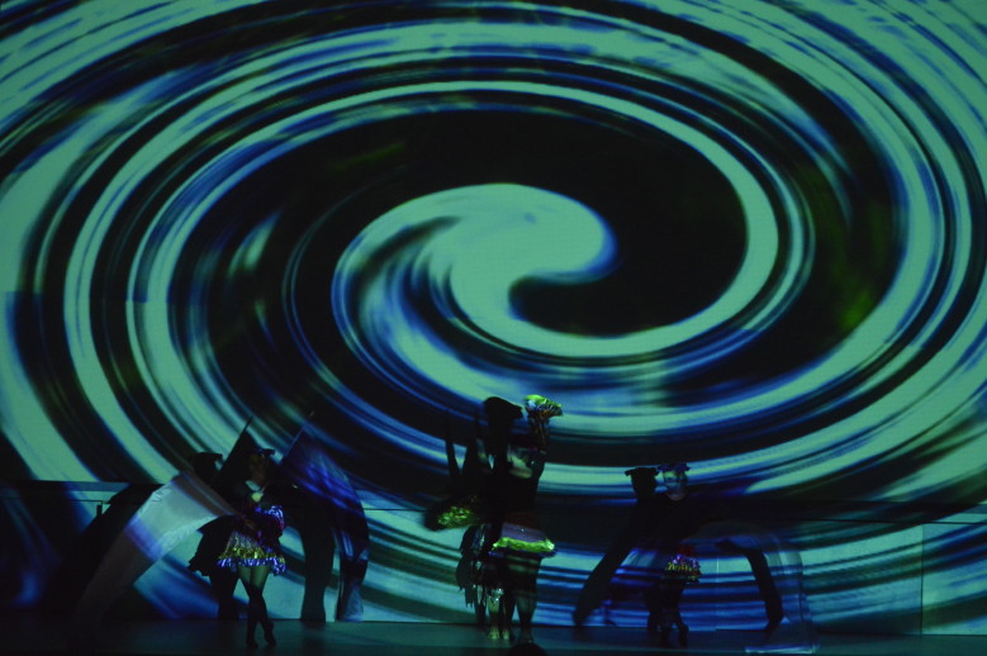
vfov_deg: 16.5
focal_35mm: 82
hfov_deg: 24.6
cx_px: 494
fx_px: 2260
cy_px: 328
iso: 3200
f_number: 4
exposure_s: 1/40
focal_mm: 55
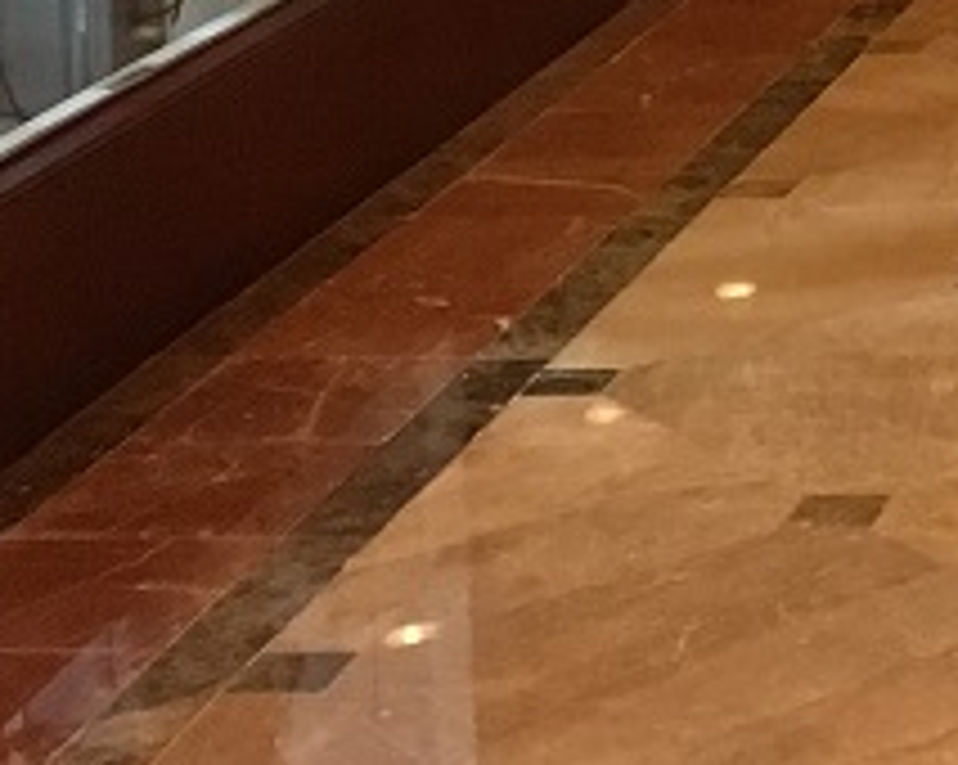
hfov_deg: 13.5
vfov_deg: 11.0
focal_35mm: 133
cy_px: -477
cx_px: 1498
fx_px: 3768
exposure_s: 1/25
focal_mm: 4.15
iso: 200
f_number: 2.2
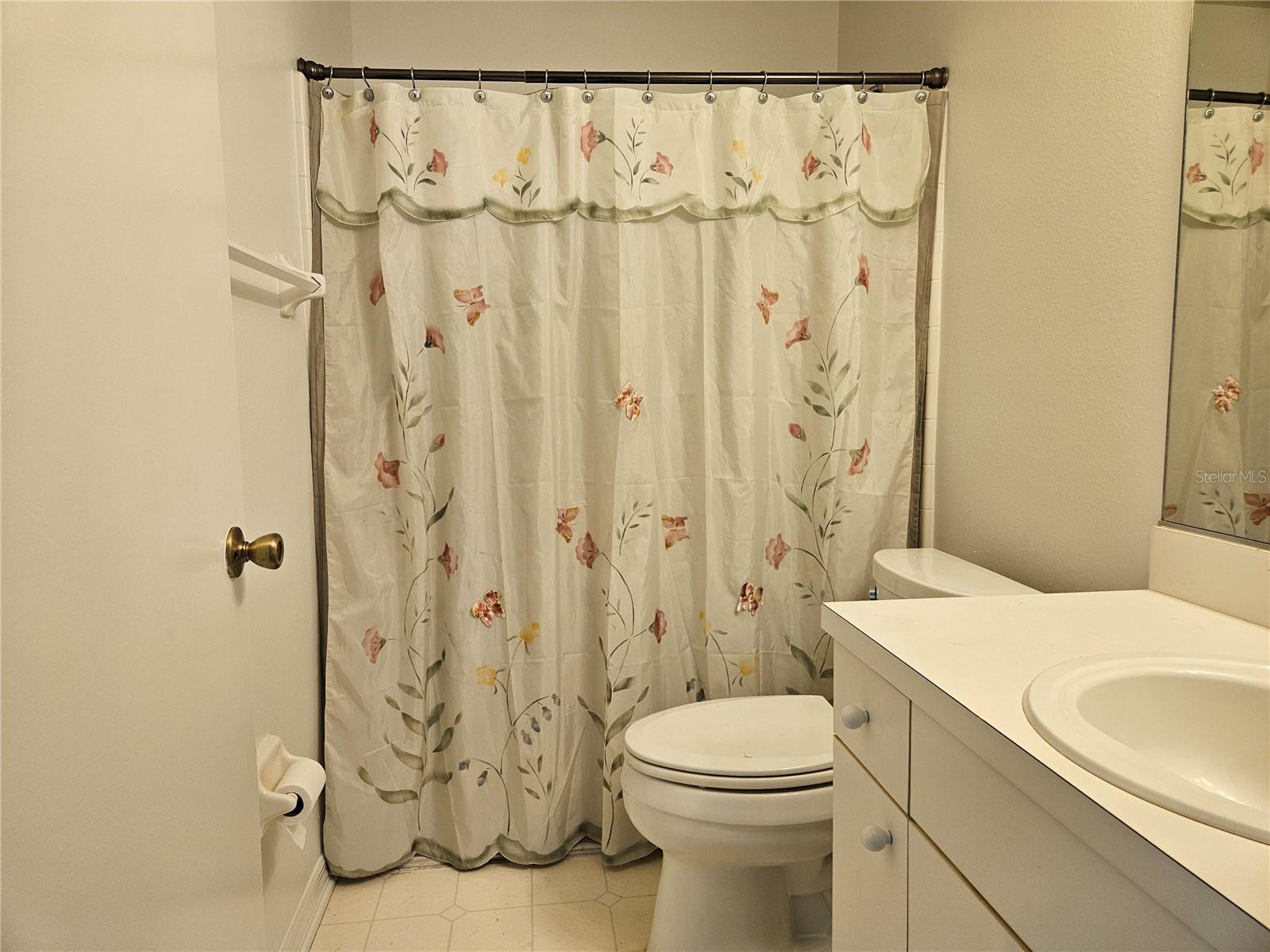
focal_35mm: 23
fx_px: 844
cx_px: 635
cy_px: 476
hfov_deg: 73.9
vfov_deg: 58.9
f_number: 1.8
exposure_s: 1/120
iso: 125
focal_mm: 5.4
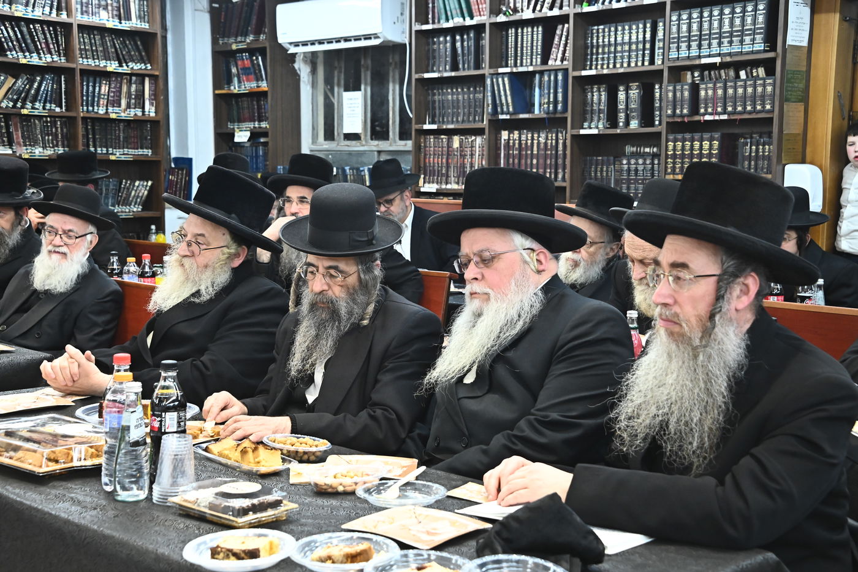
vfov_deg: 28.0
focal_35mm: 48
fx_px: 1143
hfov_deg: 41.1
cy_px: 286
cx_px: 429
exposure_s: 1/200
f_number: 7.1
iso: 4000
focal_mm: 48
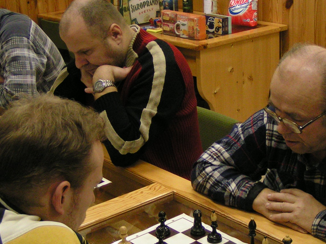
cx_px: 214
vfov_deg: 21.6
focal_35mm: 68
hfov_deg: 28.4
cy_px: 127
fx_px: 640
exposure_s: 1/30
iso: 200
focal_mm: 5.8
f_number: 2.8
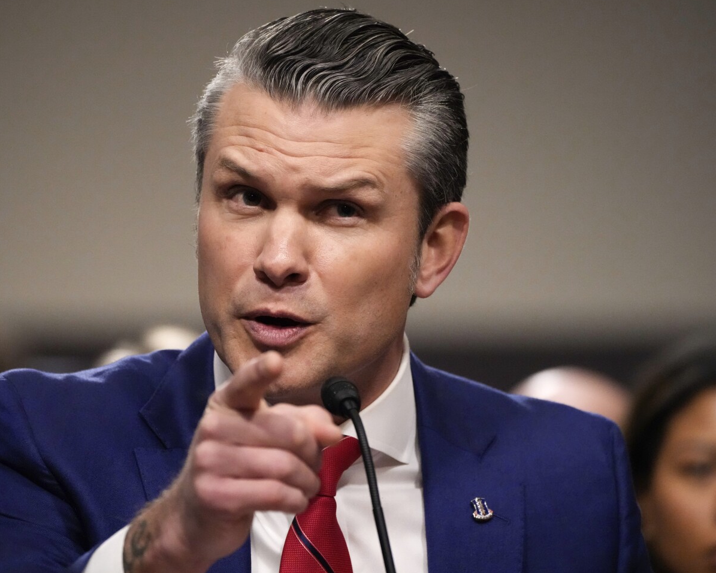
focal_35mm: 432
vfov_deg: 3.6
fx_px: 9154
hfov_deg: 4.5
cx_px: 300
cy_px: 278
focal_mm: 370
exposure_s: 1/250
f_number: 5.6
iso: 10000
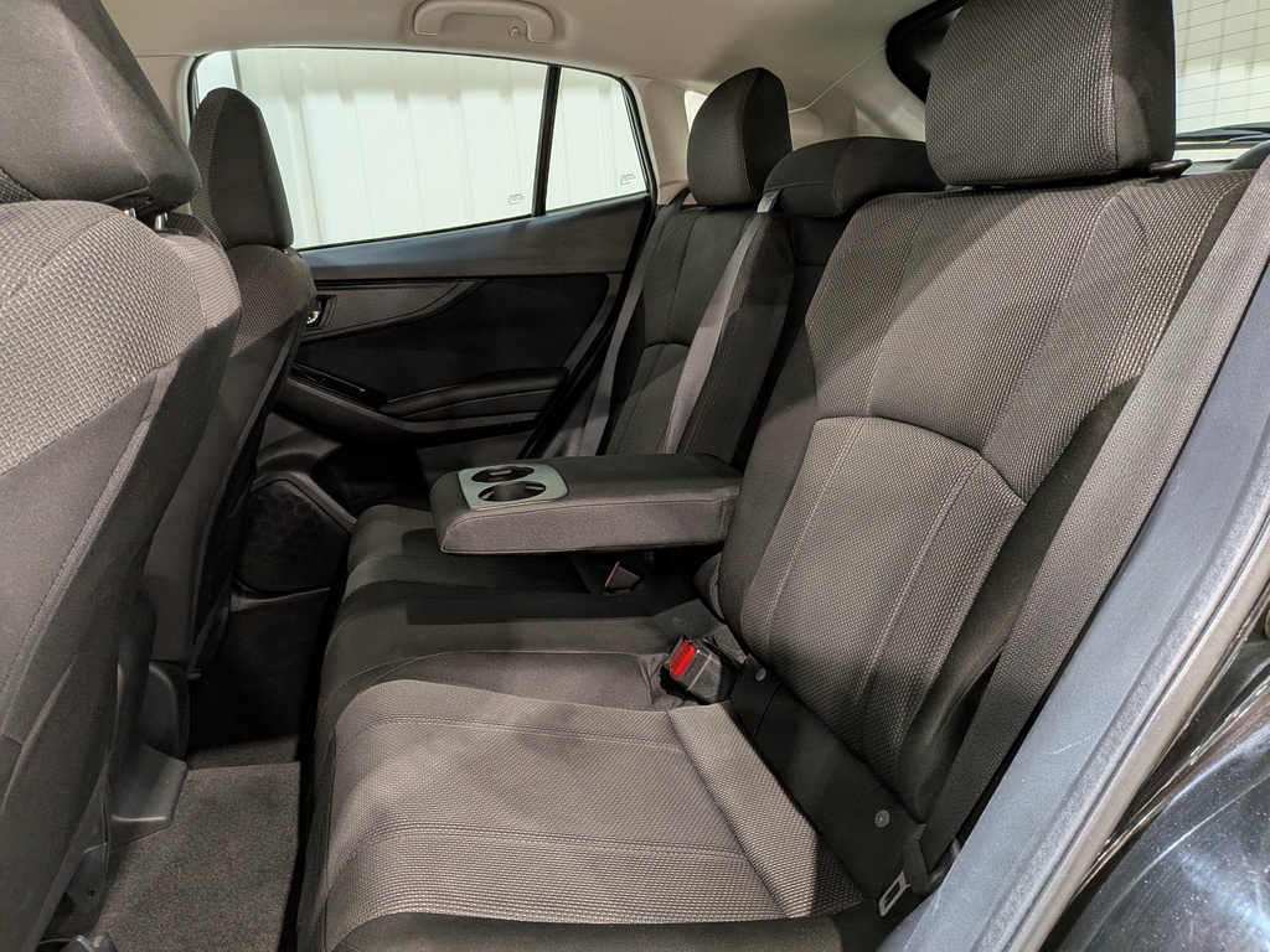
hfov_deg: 71.6
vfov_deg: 56.8
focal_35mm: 24
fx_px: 881
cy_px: 476
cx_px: 635
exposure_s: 1/20
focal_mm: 4.53
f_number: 1.7
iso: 105
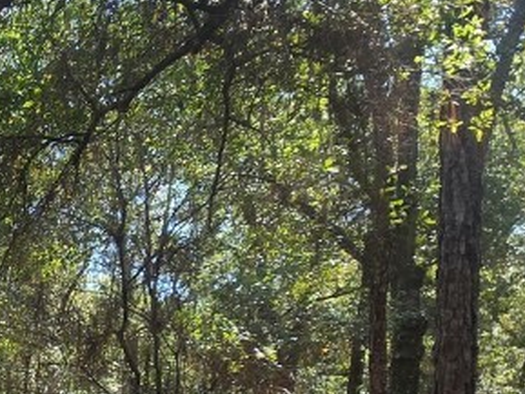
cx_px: -283
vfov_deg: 27.3
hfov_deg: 27.1
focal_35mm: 46
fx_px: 698
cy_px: 487
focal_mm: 2.2
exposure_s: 1/300
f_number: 2.2
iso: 50
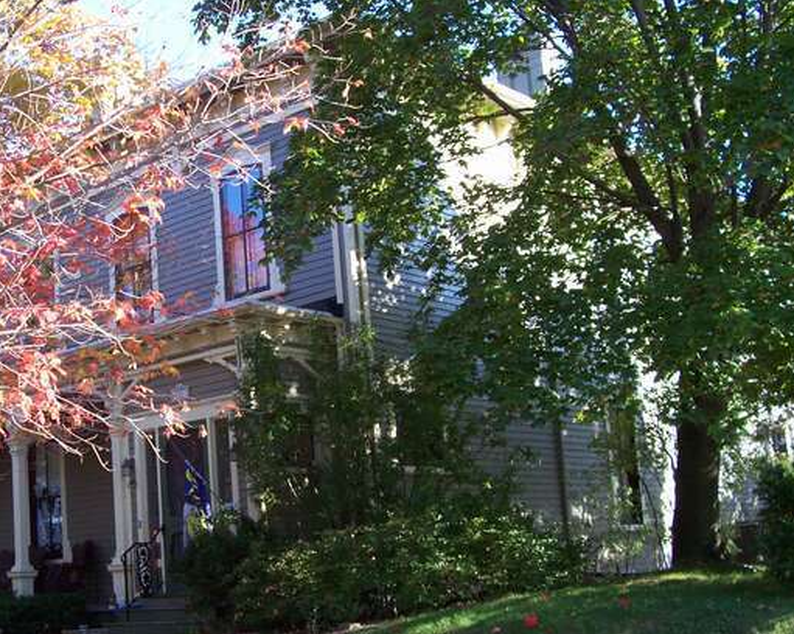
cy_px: 354
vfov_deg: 29.1
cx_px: 235
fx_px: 1221
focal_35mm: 52
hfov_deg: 35.5
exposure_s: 1/217
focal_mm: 5.6
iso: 80
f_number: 2.7
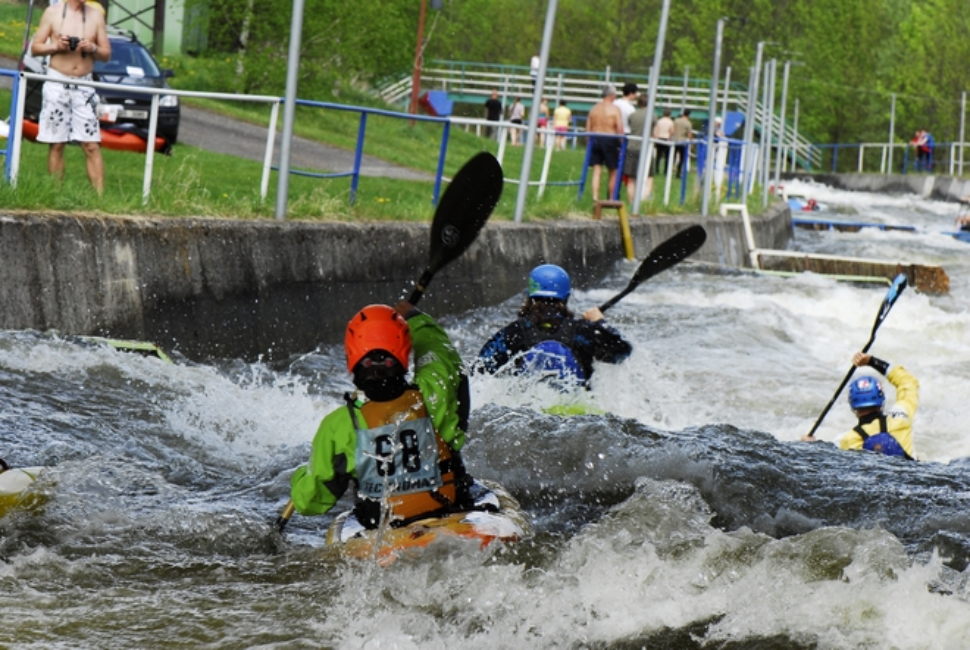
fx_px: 4249
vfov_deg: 8.7
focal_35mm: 158
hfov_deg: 13.0
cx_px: 485
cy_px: 325
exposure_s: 1/250
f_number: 8
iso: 200
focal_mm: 105
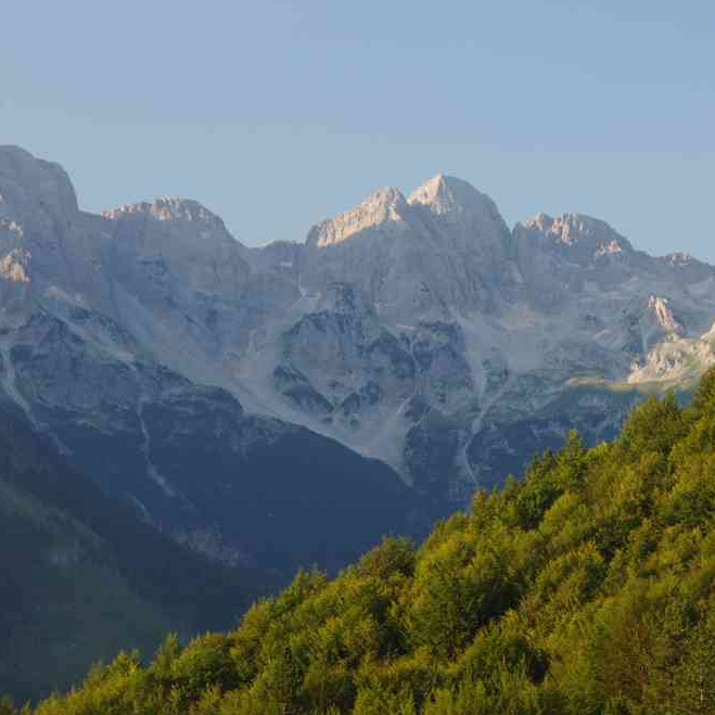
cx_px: 400
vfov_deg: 15.6
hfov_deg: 15.6
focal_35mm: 112
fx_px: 2617
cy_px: 357
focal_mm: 57.5
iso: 400
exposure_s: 1/100
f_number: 8
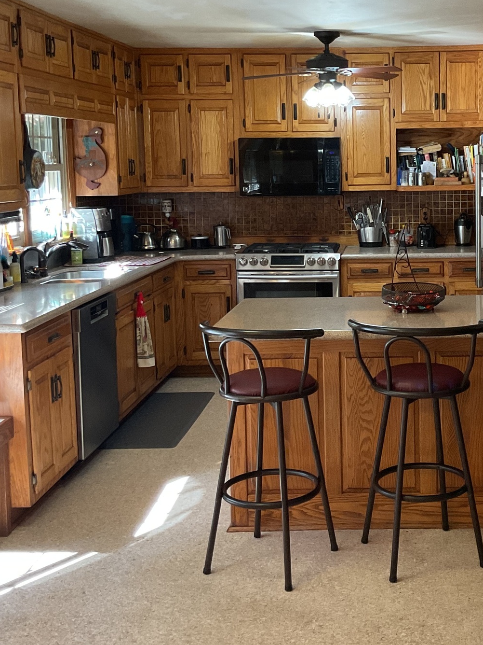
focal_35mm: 50
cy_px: 250
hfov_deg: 28.5
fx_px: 930
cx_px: 380
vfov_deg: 38.0
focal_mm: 3
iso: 125
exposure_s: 1/60
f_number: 1.8
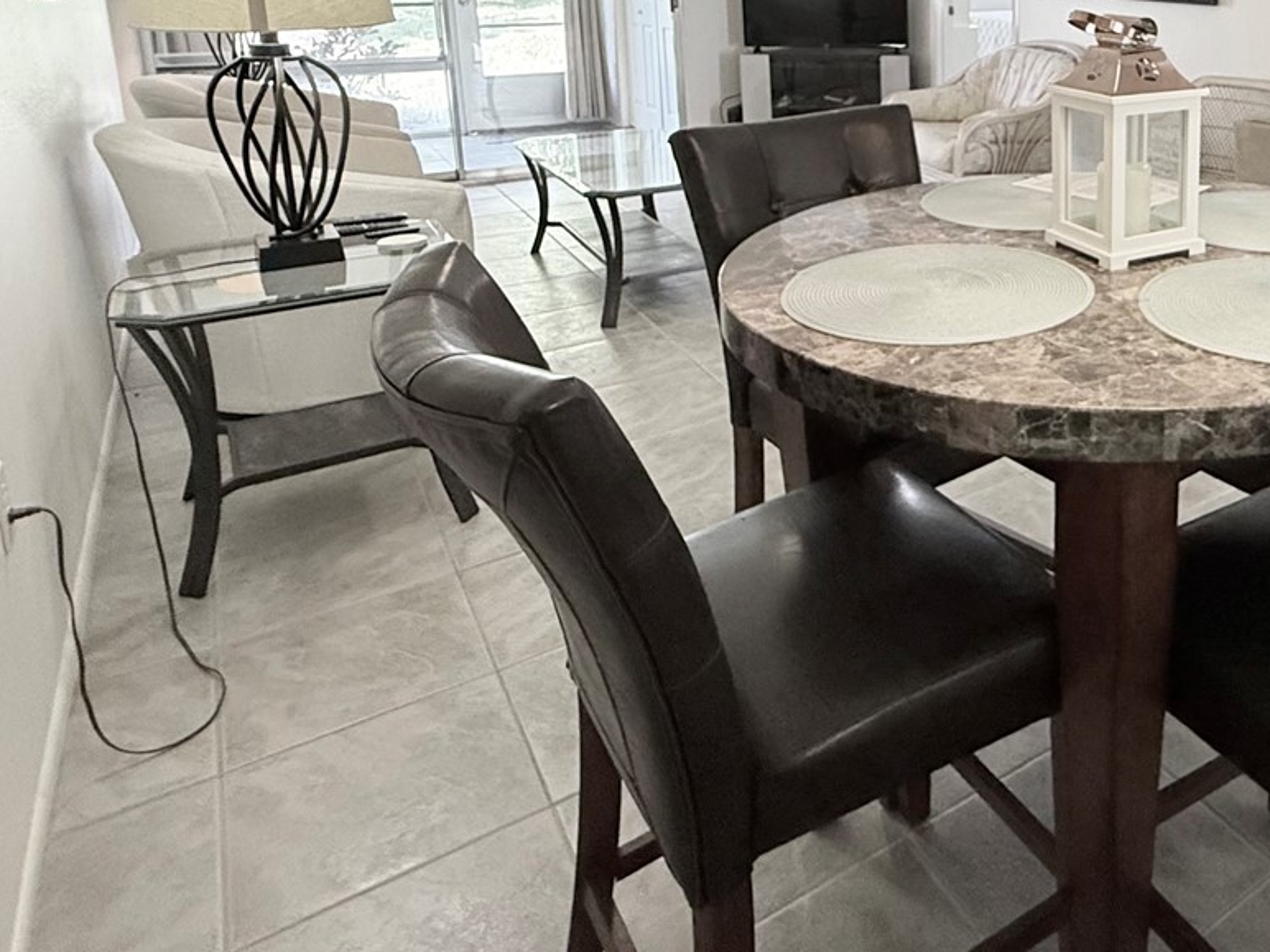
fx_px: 1064
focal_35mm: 29
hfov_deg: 55.1
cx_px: 1097
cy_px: 163
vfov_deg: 45.3
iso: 500
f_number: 2.2
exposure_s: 1/120
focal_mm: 2.22
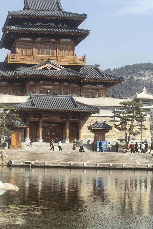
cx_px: -11
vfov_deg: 24.7
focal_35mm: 82
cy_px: 129
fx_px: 523
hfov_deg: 16.2
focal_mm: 5.52
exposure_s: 1/2217
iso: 50
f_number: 1.9
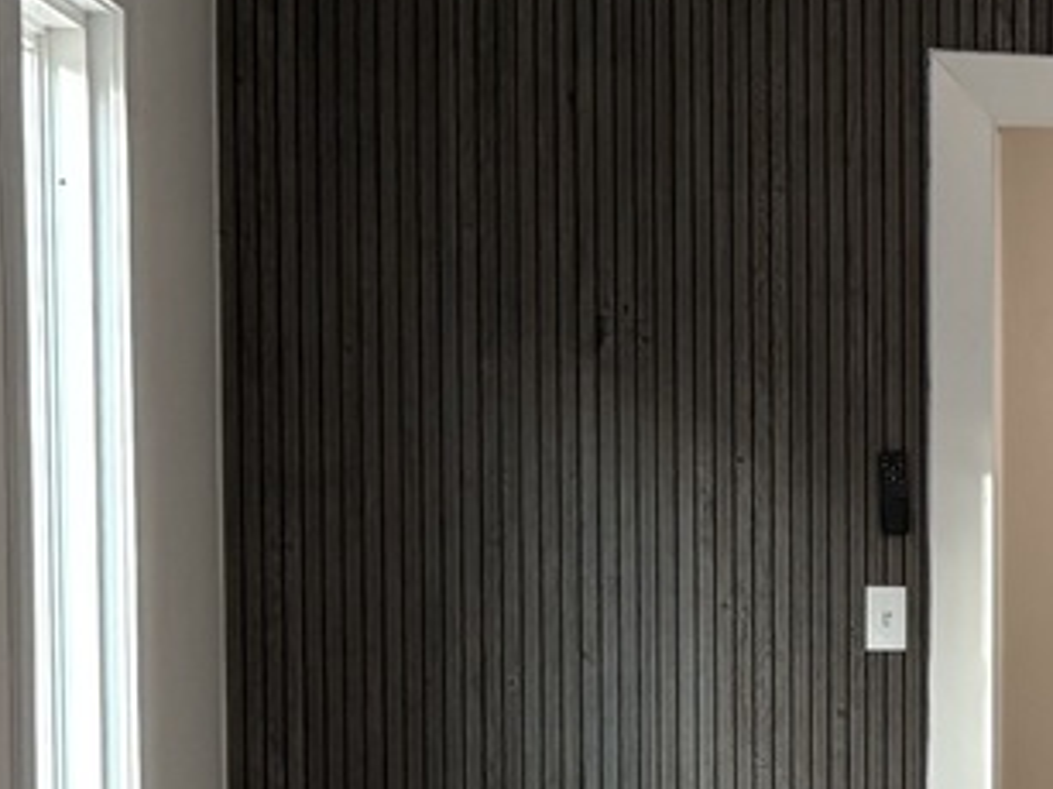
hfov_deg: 14.9
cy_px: 648
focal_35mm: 122
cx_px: 1605
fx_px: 3710
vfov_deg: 12.1
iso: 125
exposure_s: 1/96
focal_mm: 5.96
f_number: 1.6
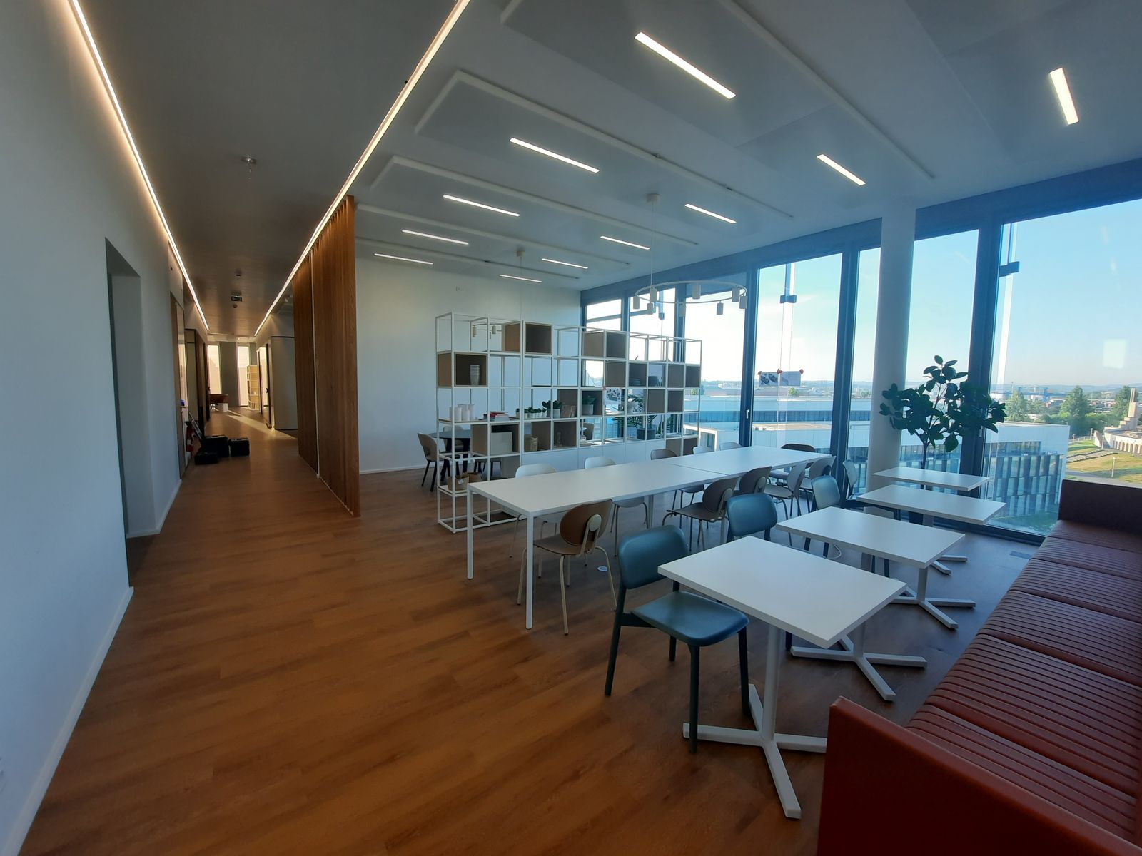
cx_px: 571
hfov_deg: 106.2
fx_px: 429
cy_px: 428
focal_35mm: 13
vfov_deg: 89.9
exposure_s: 1/50
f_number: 2.2
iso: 40
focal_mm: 1.74
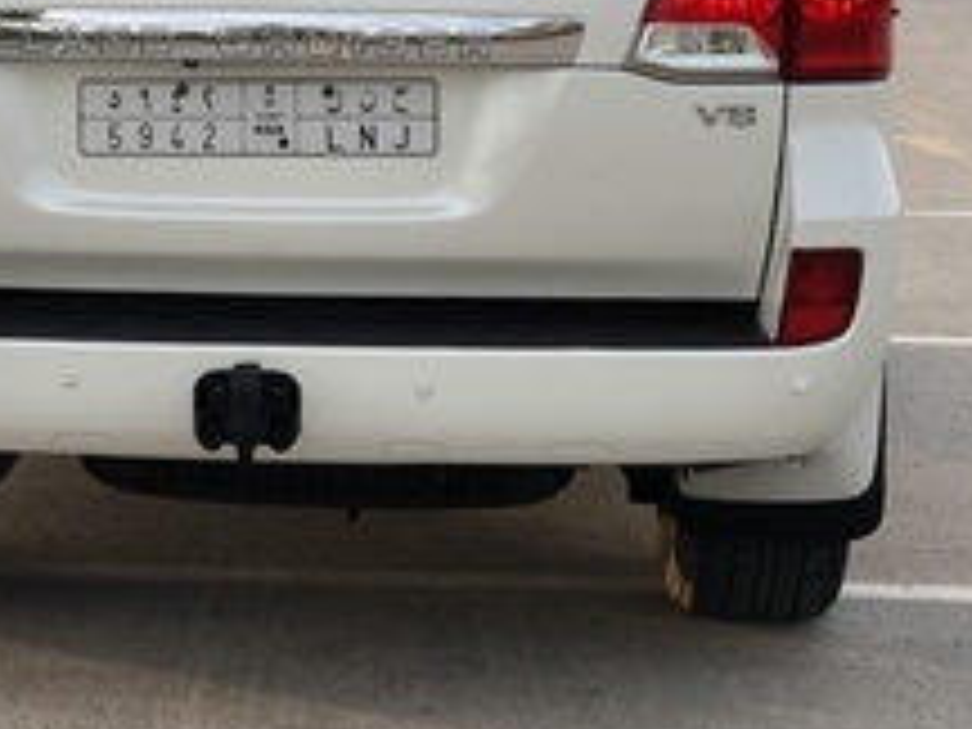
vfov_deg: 13.4
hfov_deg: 17.7
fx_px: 3089
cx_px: 178
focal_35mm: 110
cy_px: 88
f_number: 2.4
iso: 20
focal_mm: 6
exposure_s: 1/245
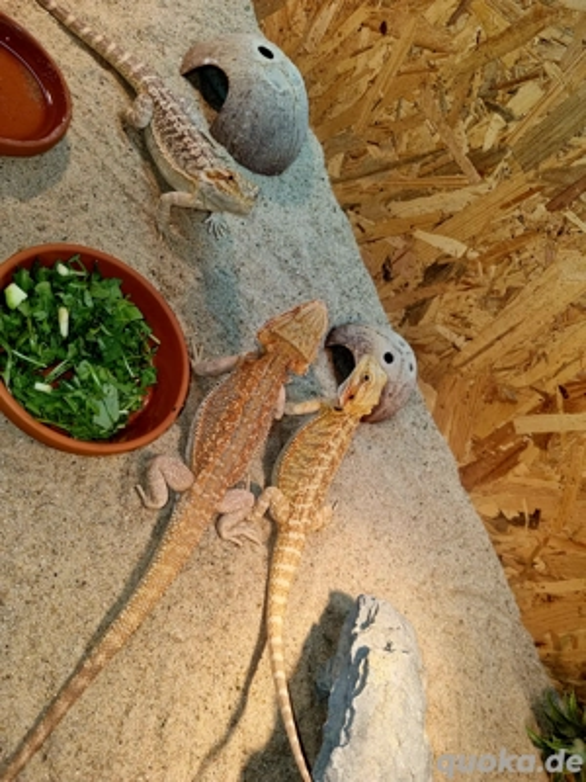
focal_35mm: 26
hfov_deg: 53.1
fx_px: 587
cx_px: 293
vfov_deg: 67.3
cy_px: 391
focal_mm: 5.4
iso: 50
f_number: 1.8
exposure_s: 1/175
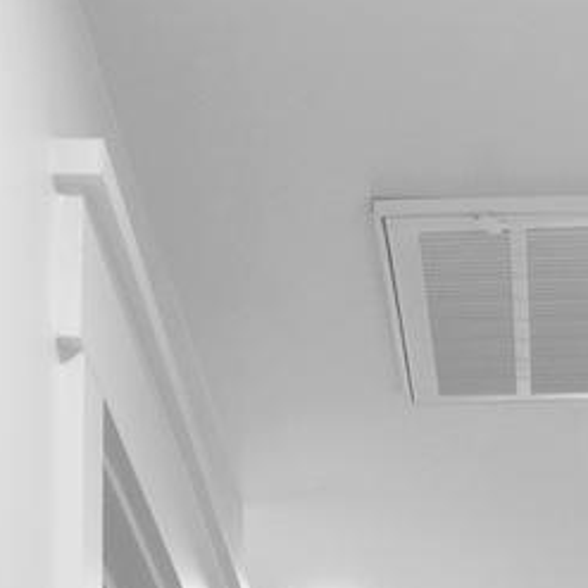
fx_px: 2441
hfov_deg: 13.6
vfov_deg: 11.1
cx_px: 517
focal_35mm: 127
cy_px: 1487
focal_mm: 18
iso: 320
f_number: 8
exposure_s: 1/3
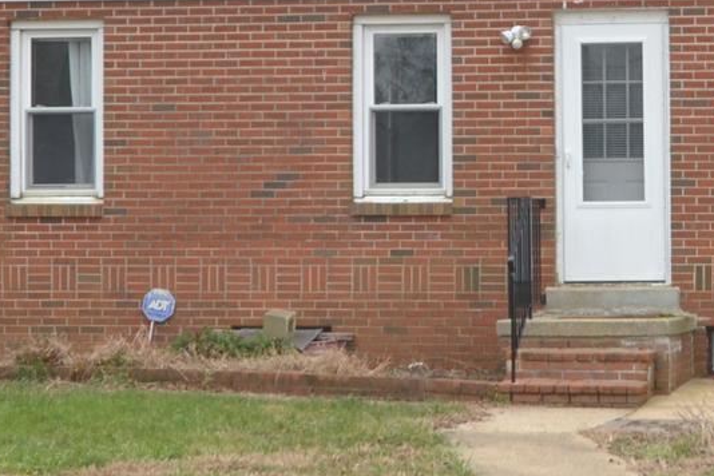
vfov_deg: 9.9
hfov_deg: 14.7
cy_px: 84
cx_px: 647
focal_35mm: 138
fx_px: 2737
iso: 100
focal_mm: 24
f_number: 5.6
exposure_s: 1/125
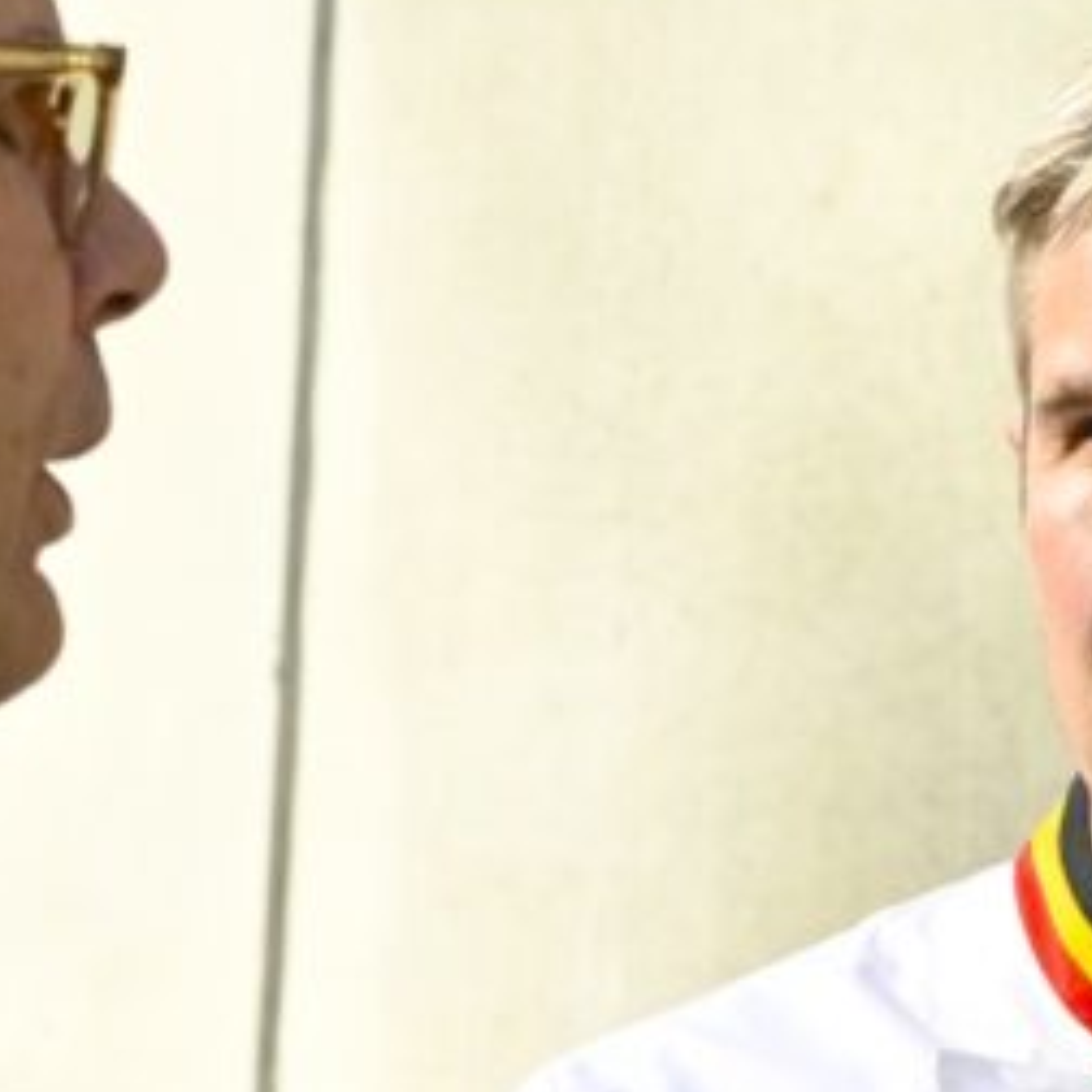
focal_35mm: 242
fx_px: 8637
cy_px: 583
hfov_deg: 7.2
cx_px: 945
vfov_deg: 7.2
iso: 250
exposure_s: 1/400
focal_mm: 70
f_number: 6.3
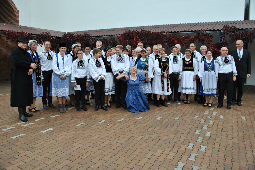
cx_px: 128
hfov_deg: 67.3
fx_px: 191
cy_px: 85
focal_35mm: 27
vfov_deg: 48.0
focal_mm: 18
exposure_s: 1/125
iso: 200
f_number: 5.6
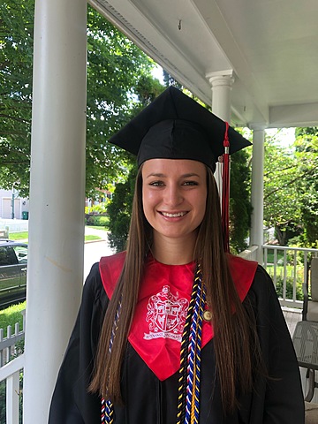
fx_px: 343
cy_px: 212
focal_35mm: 28
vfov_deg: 63.4
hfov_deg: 49.7
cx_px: 159
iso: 40
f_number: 1.8
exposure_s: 1/120
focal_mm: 3.99
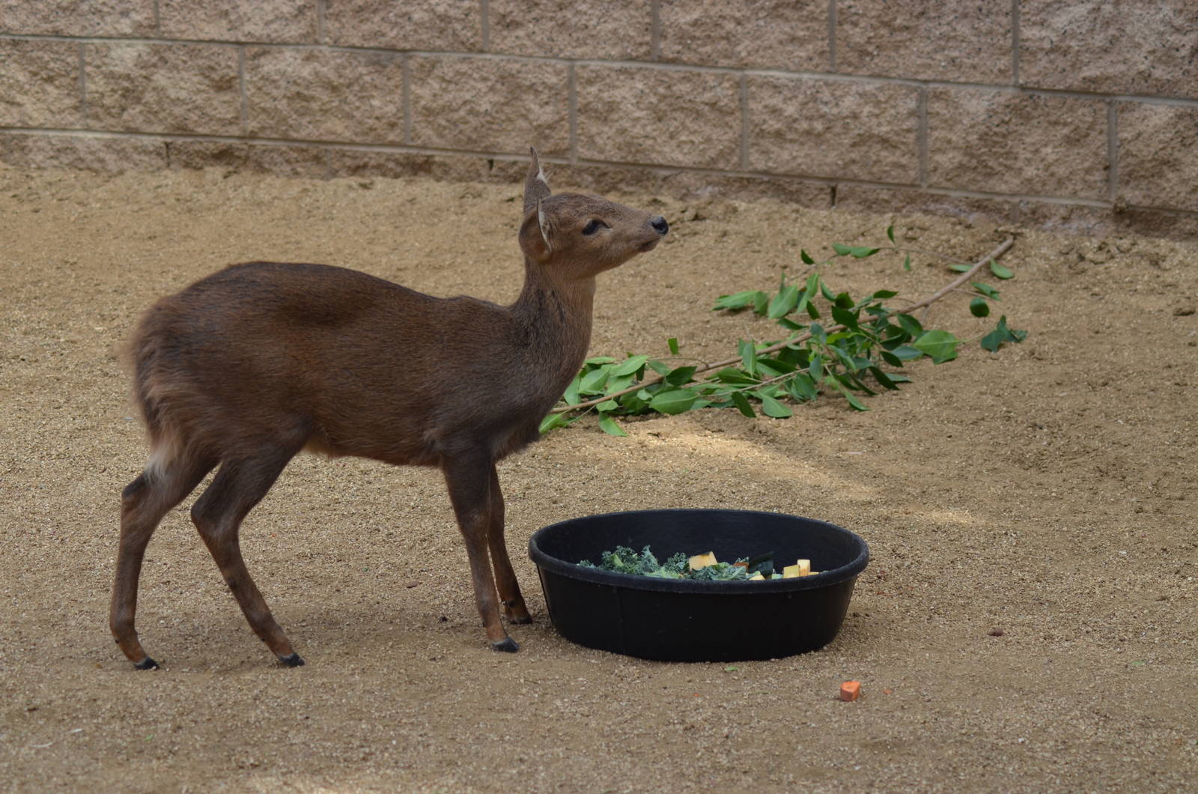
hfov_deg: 16.7
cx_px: 599
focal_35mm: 123
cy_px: 397
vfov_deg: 11.1
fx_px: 4085
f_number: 5.6
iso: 400
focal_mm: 82
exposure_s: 1/500
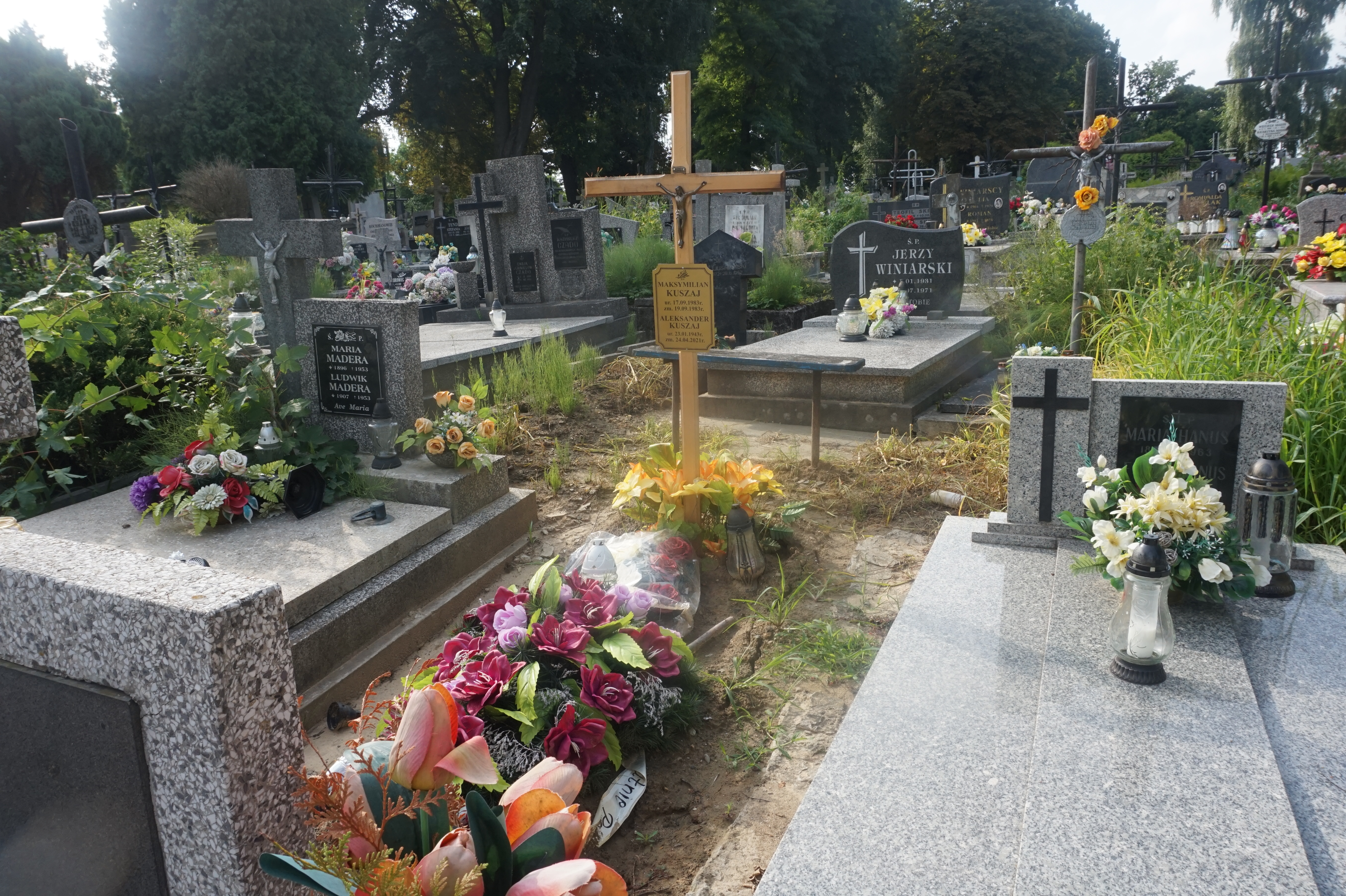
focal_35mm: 24
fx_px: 897
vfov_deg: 53.1
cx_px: 673
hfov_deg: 73.8
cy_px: 448
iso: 400
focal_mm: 16
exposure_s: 1/200
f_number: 11
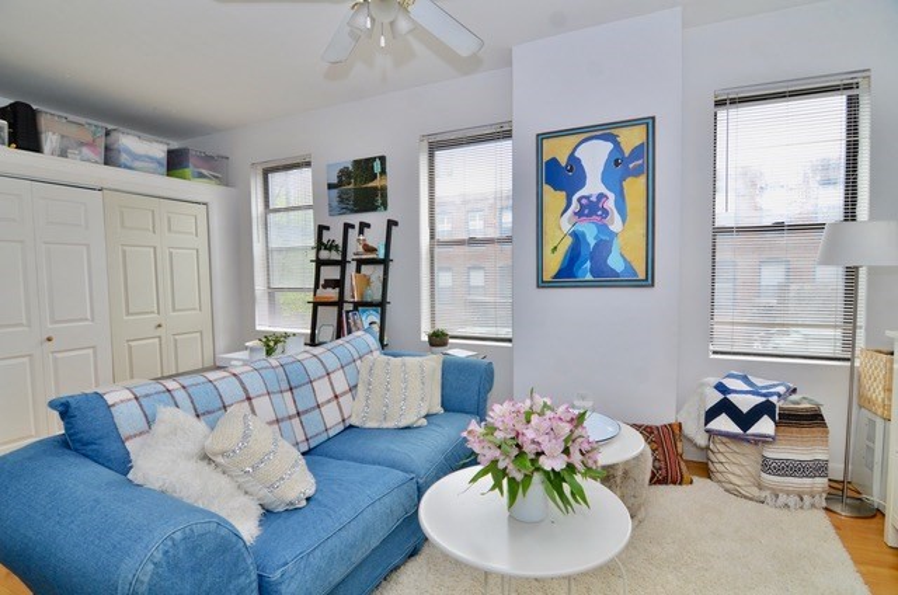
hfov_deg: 95.1
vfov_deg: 71.8
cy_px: 298
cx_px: 449
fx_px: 411
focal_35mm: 16
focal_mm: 11
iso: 320
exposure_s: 1/125
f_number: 5.6
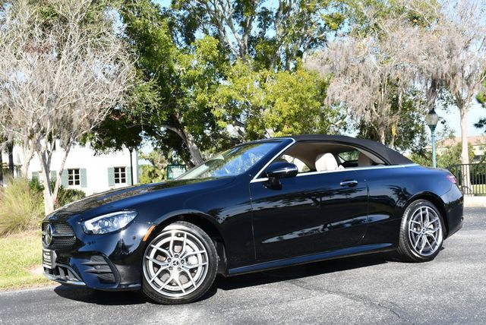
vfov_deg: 30.6
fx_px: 595
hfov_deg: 44.5
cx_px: 243
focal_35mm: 44
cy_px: 162
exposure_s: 1/250
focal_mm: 22
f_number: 8
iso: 200
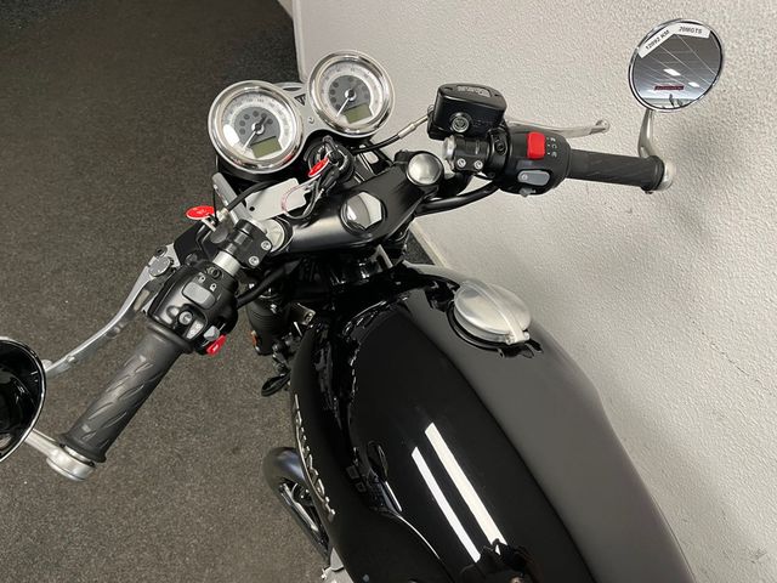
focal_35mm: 26
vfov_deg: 53.1
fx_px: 584
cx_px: 388
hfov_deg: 67.3
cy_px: 292
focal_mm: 5.1
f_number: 1.6
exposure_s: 1/50
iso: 125
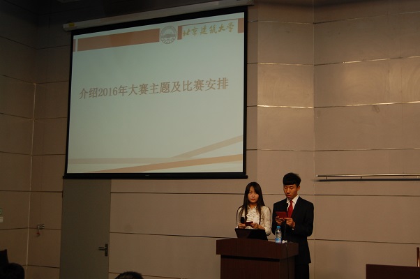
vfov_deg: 28.9
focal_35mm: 46
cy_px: 140
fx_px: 542
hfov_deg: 42.4
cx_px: 210
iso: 400
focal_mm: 31
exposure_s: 1/40
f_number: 4.5
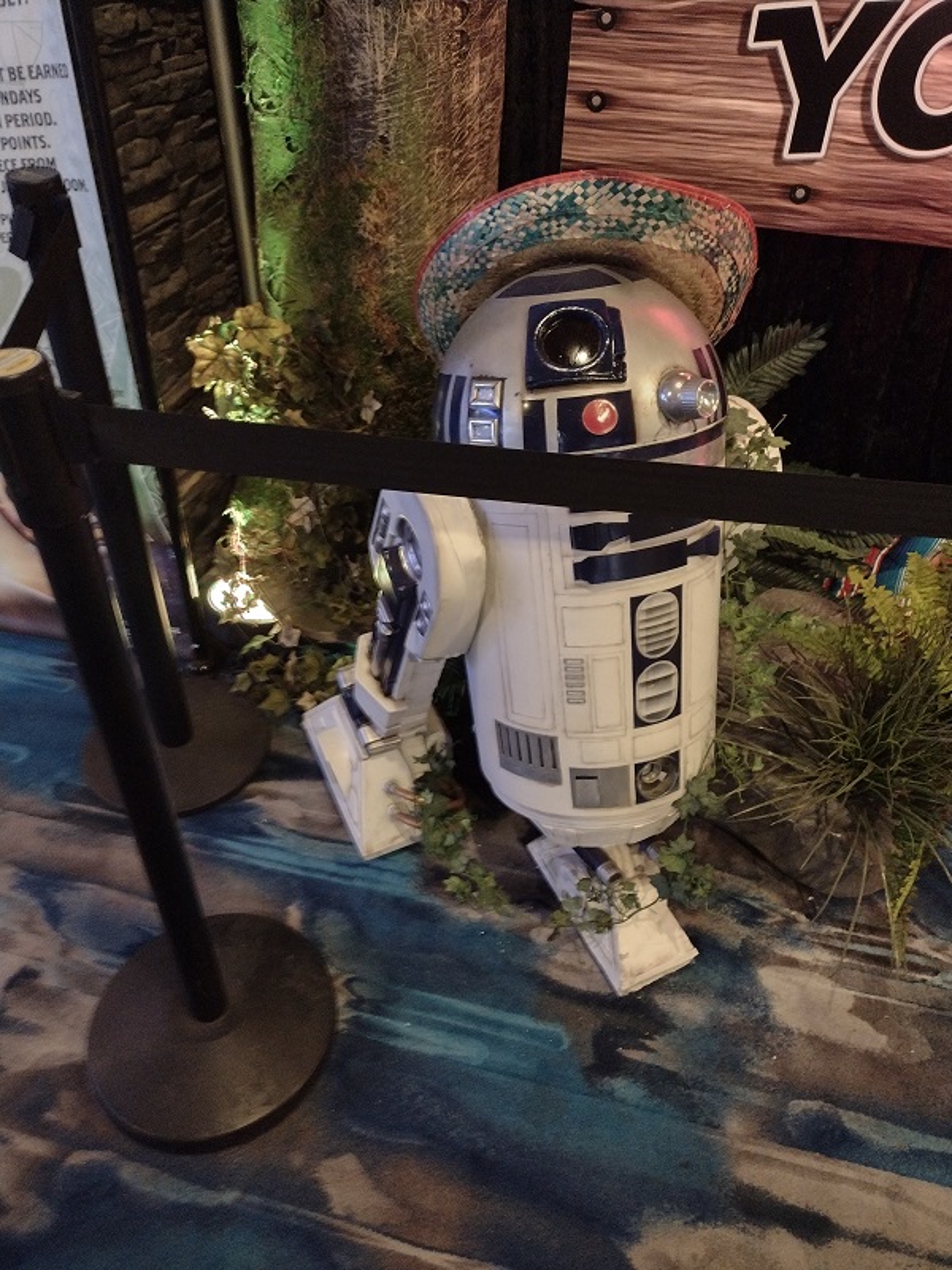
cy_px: 635
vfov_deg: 65.3
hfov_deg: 51.4
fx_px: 990
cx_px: 476
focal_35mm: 27
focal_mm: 4.71
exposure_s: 1/24
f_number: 1.7
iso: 1094
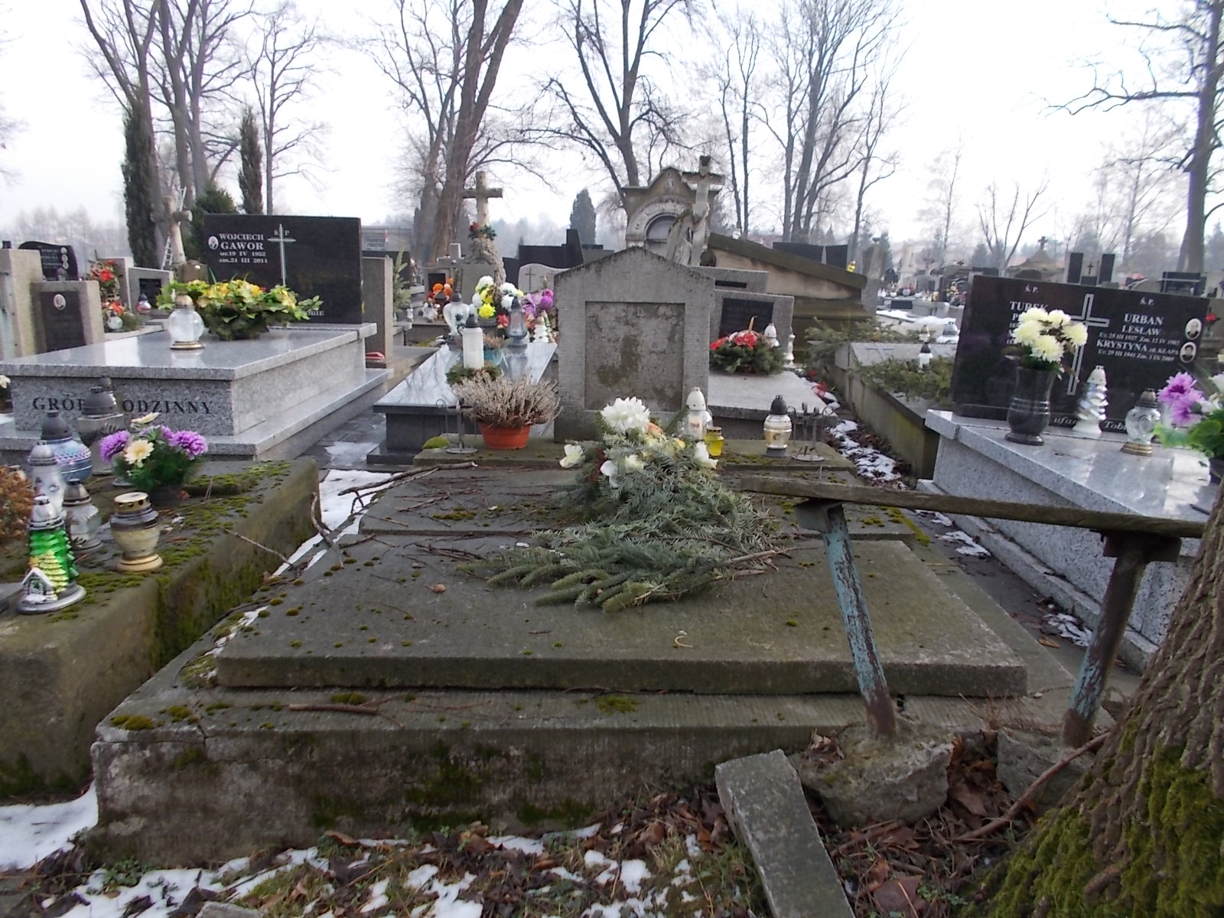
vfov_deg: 53.1
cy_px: 459
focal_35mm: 26
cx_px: 612
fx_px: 919
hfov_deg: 67.3
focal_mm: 4.6
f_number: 3.2
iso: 80
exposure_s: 1/200
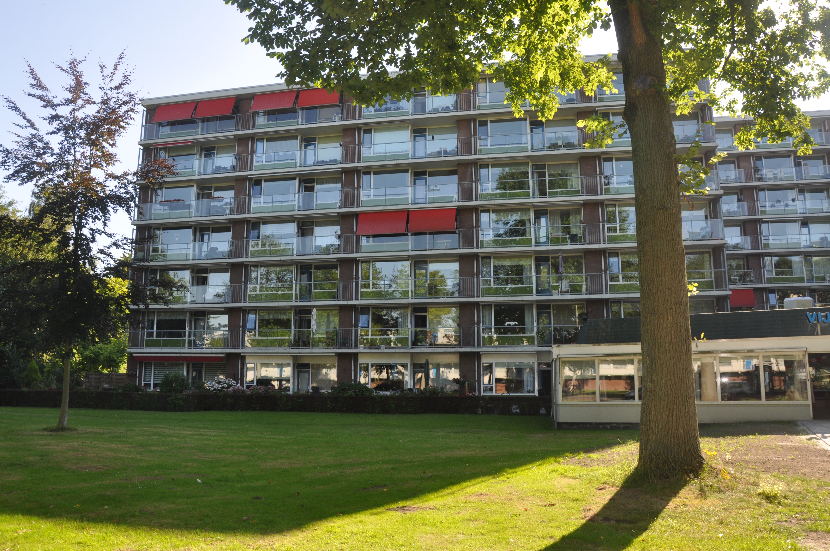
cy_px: 276
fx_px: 622
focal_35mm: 27
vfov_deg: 47.8
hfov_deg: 67.4
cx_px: 415
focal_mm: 18
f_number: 9
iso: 400
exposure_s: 1/200
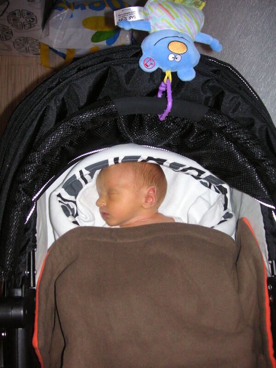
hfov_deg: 38.7
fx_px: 393
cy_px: 184
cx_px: 138
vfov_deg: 50.1
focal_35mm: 37
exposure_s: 1/45
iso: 160
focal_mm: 6.1
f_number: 2.8
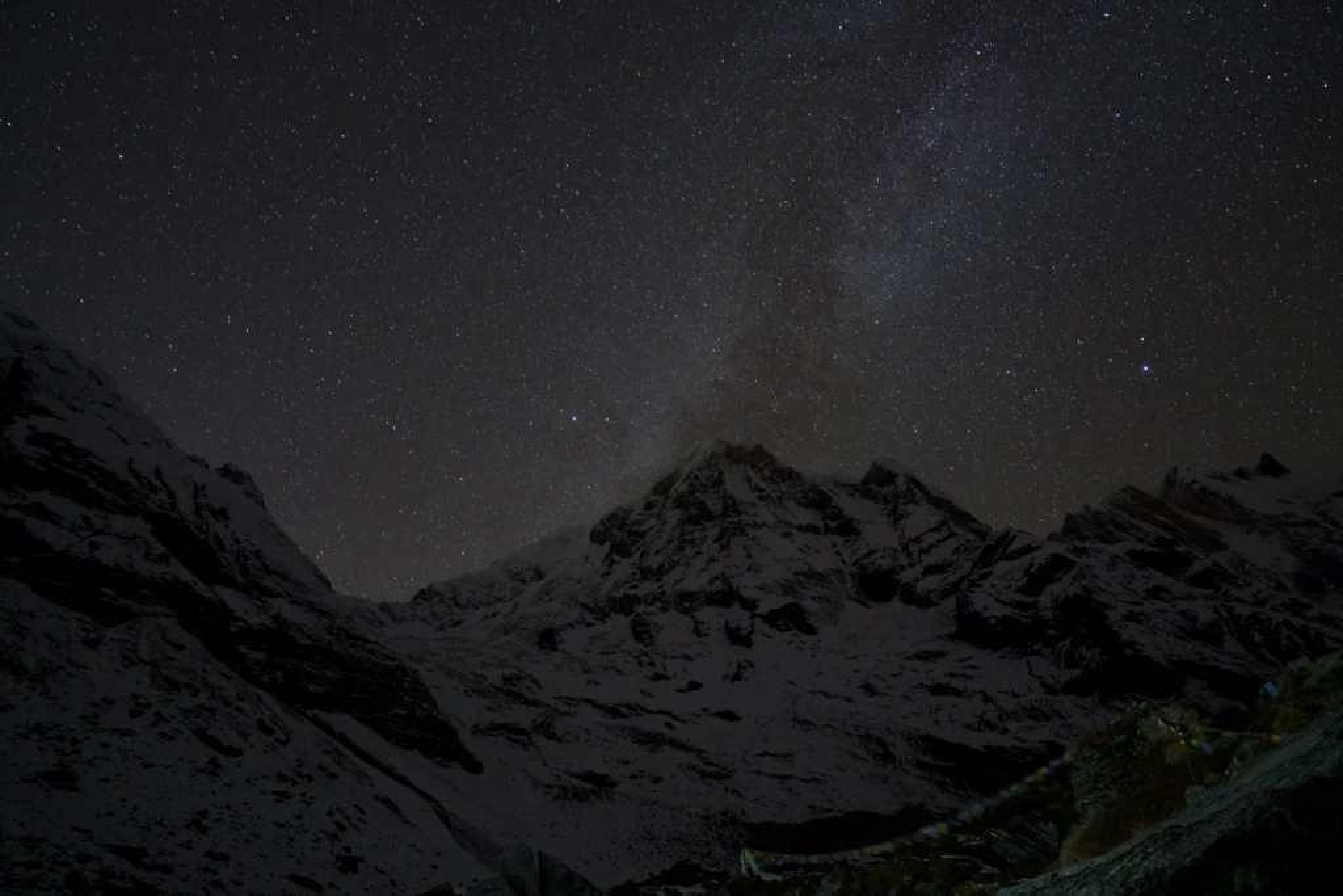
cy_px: 448
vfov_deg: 53.1
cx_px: 672
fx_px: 895
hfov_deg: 73.7
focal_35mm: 24
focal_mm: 24
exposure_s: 25
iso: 3200
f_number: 2.8
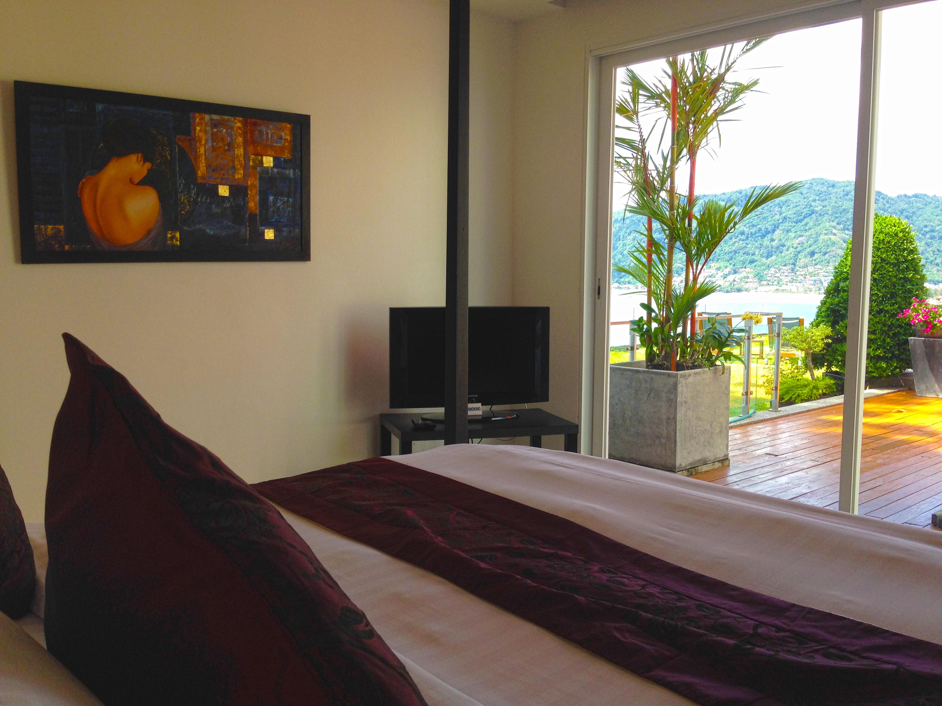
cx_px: 471
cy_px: 353
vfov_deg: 42.9
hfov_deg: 55.4
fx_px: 898
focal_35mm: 33
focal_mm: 4.12
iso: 50
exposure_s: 1/225
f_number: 2.4
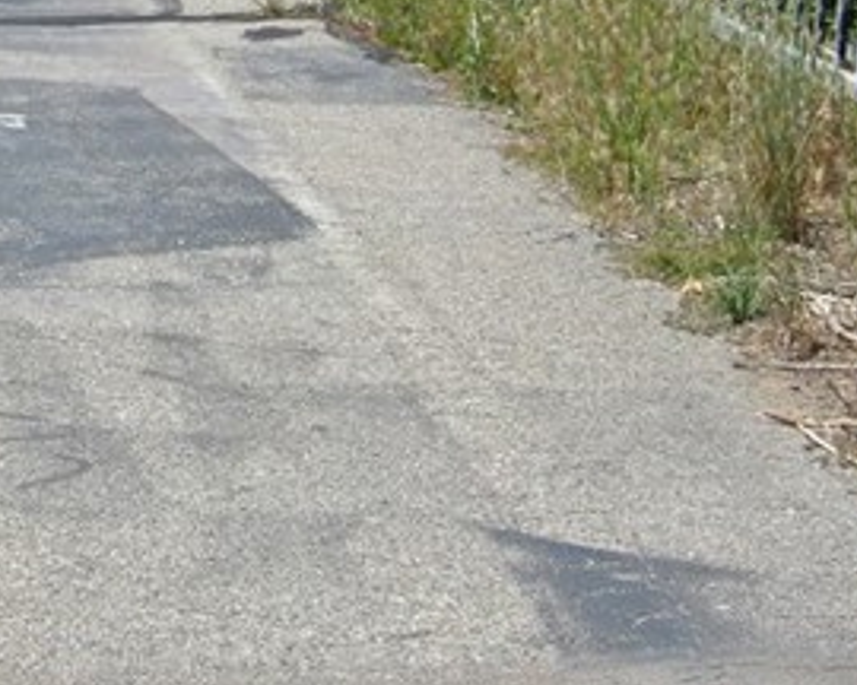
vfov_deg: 13.3
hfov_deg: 16.2
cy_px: -17
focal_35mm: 114
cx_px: -162
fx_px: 2891
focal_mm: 12
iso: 100
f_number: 4.5
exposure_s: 1/1250
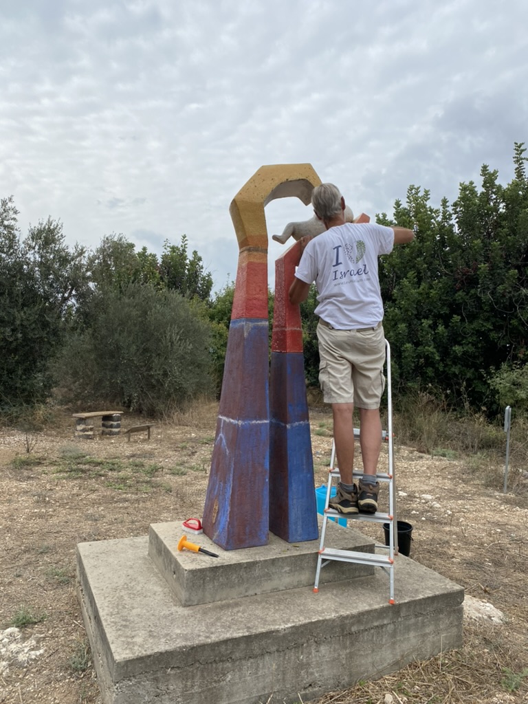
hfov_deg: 53.1
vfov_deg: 67.3
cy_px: 352
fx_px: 529
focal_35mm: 26
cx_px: 264
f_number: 1.8
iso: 32
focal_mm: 4.25
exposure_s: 1/3300
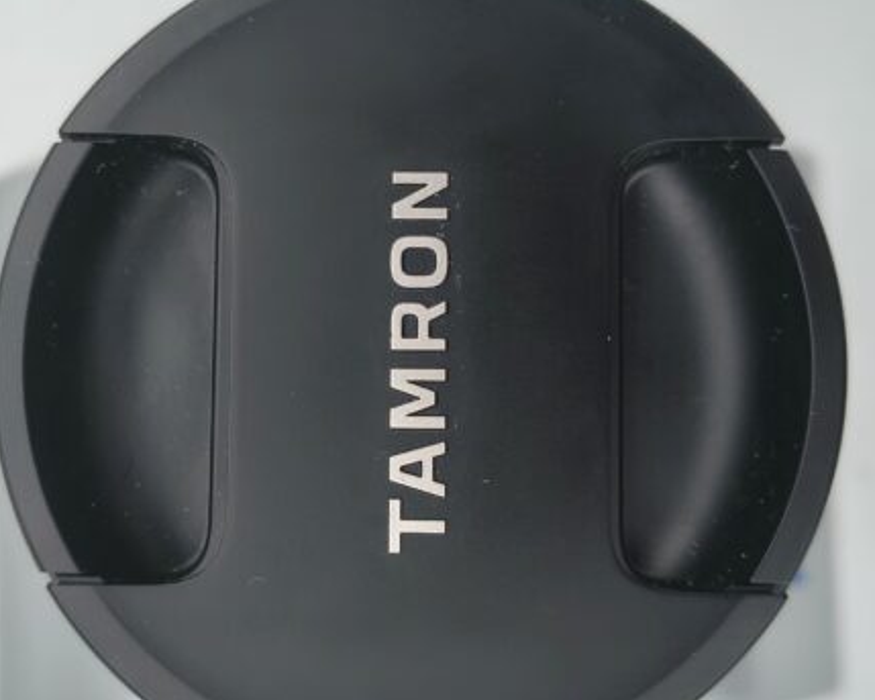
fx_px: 725
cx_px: 418
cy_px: 377
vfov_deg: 51.5
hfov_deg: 62.2
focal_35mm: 28
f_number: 1.8
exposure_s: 1/408
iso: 100
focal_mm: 5.56
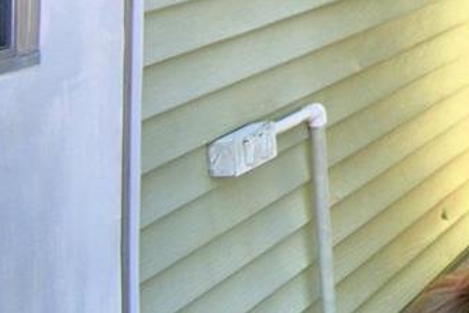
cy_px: -243
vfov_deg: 16.1
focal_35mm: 72
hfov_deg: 15.4
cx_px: 1111
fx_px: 938
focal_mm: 10
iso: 100
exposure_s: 1/800
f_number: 4.5
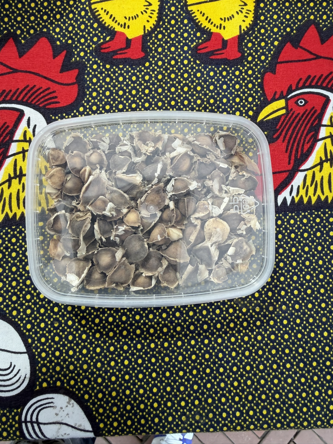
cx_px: 166
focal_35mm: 24
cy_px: 222
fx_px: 308
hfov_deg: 56.8
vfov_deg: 71.6
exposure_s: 1/100
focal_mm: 2.22
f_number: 2.2
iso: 64
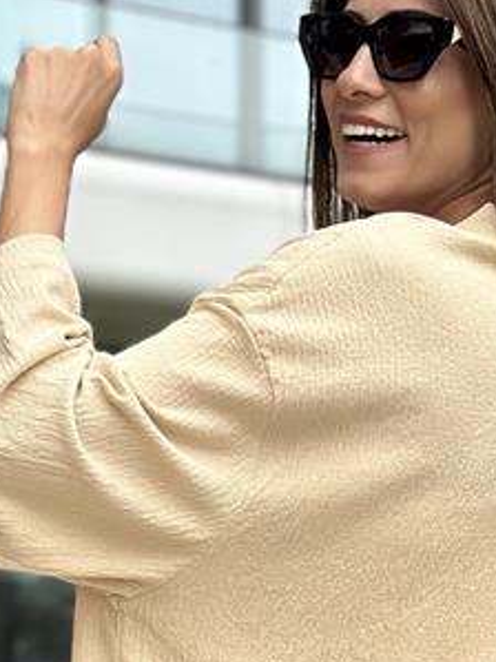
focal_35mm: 214
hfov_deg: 6.9
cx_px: 381
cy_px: 856
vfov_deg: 9.1
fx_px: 4091
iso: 80
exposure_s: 1/724
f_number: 1.78
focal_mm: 6.86
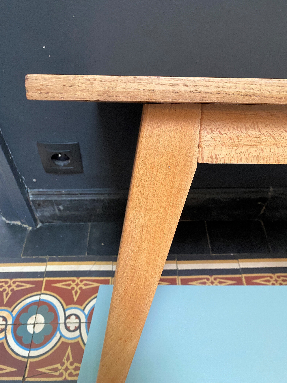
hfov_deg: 53.1
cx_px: 144
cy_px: 192
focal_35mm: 26
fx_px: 287
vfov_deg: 67.3
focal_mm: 4.25
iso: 320
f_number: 1.8
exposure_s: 1/50
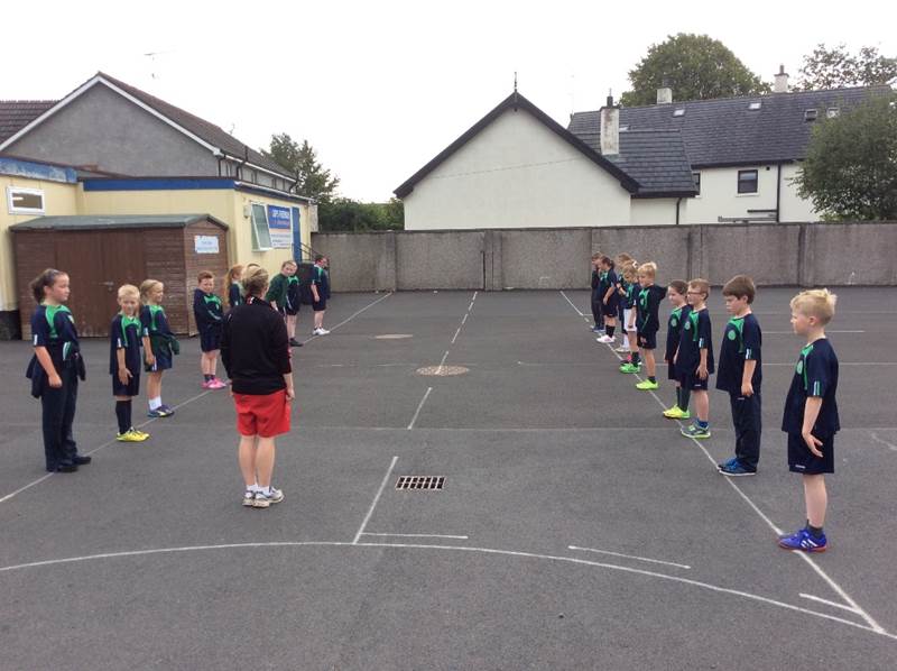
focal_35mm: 32
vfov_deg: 44.1
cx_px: 448
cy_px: 336
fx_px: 828
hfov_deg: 56.9
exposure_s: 1/400
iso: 32
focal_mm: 3.3
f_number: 2.4
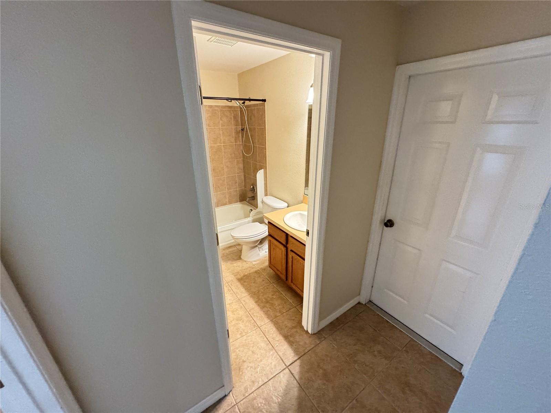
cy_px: 206
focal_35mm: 14
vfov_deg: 85.7
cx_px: 276
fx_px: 223
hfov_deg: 102.1
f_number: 2.2
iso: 800
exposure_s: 1/60
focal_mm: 2.22
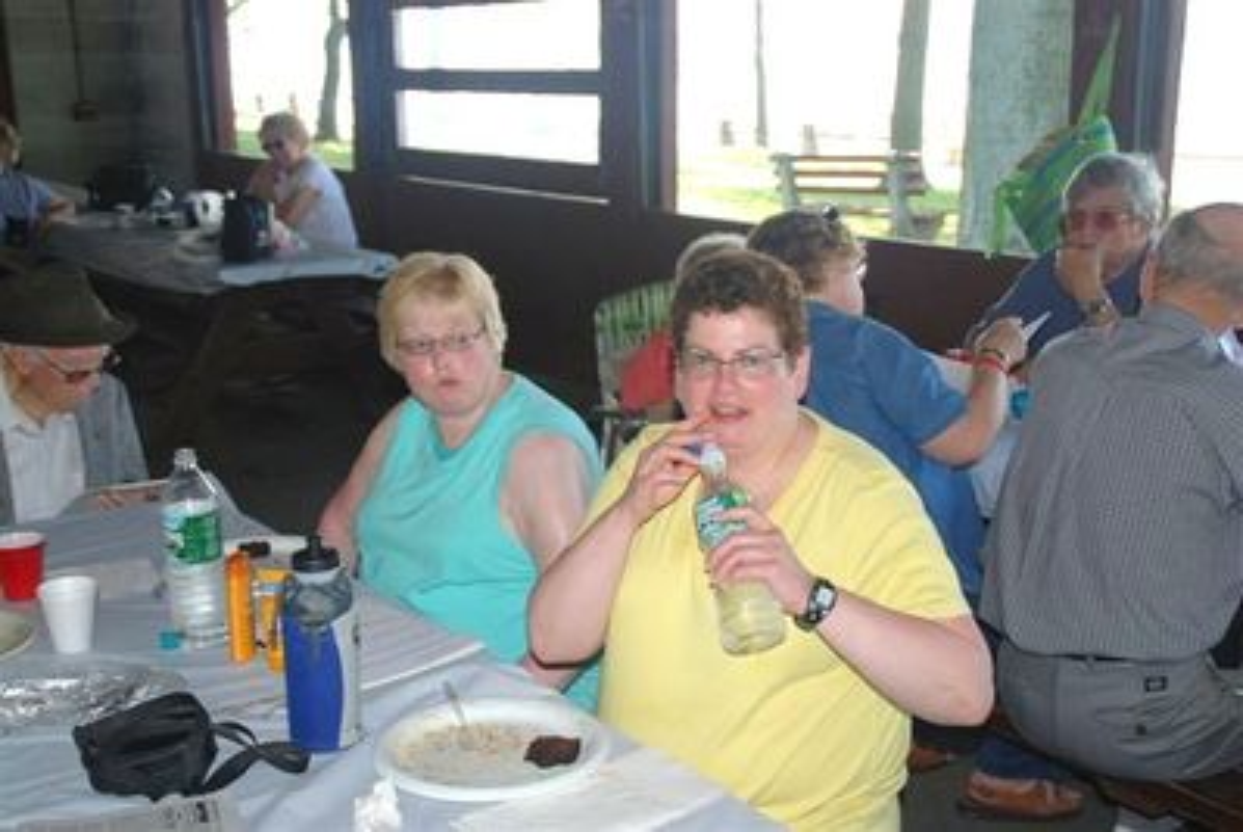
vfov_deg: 28.1
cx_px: 622
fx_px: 1659
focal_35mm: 48
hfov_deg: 41.1
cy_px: 416
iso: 100
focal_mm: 32
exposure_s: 1/60
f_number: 4.2
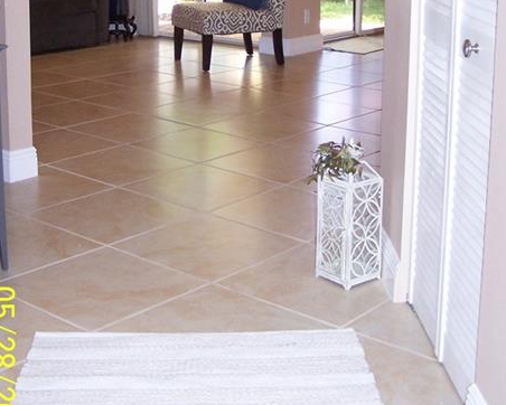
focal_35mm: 63
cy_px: 69
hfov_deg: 30.0
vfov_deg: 23.8
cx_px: 238
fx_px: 944
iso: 140
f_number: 2.8
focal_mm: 6.3
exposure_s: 1/60
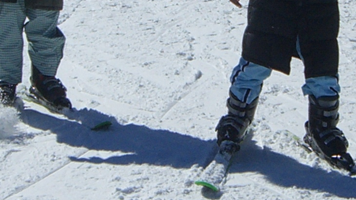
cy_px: -46
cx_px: 242
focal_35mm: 145
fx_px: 1369
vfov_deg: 8.3
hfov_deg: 14.8
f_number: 4.3
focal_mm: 6.2
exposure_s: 1/2000
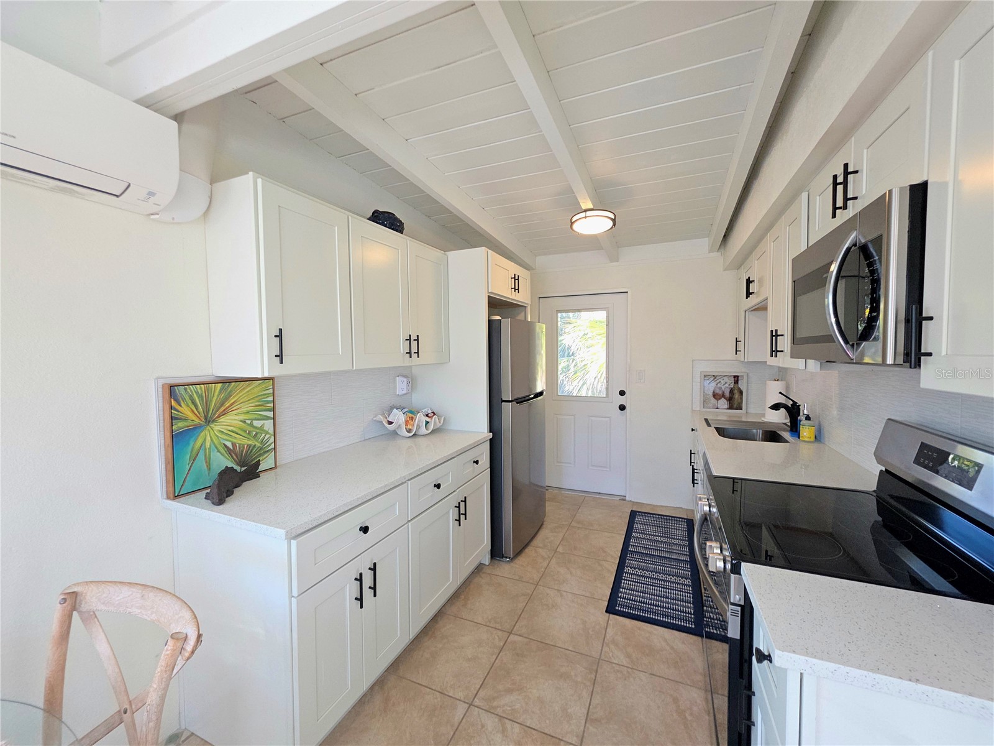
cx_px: 497
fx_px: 373
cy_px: 373
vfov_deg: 89.9
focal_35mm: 13
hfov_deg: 106.2
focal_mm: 2.2
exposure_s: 1/60.2
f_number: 1.9
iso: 50
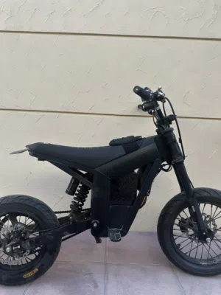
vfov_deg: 71.6
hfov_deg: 56.8
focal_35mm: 24
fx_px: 204
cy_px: 148
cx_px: 110
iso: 80
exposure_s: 1/580
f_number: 1.78
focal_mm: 6.86
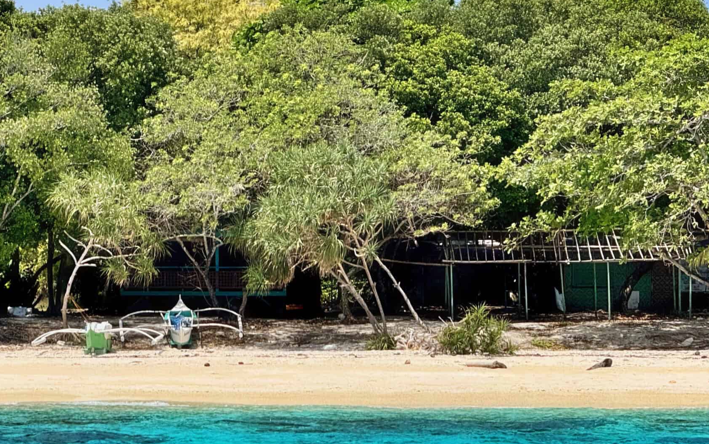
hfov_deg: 10.8
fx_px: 3730
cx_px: 209
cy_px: 300
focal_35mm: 193
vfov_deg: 6.8
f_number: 2.8
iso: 50
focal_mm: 15.7
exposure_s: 1/1866
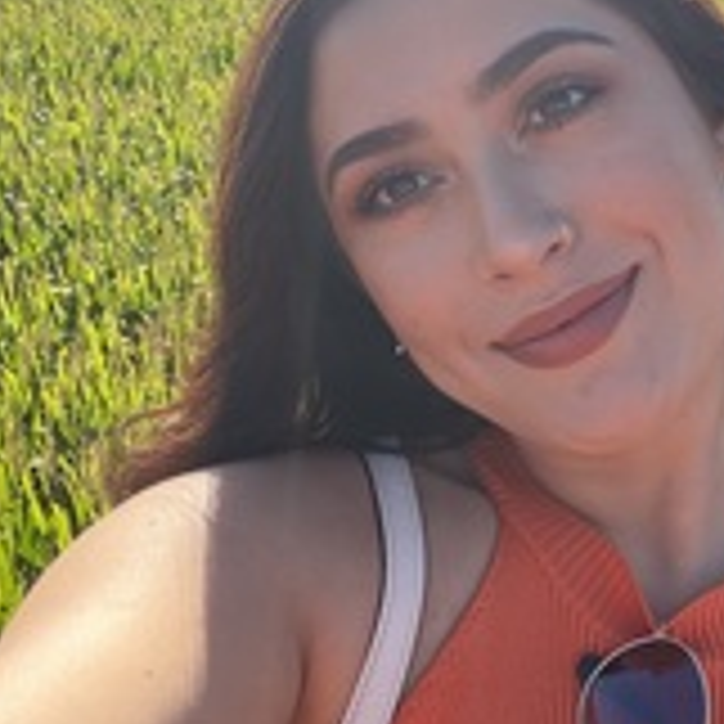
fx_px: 1491
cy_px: 254
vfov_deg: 27.2
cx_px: 688
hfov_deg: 26.2
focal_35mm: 63
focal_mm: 2.71
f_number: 2.2
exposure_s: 1/478
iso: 32
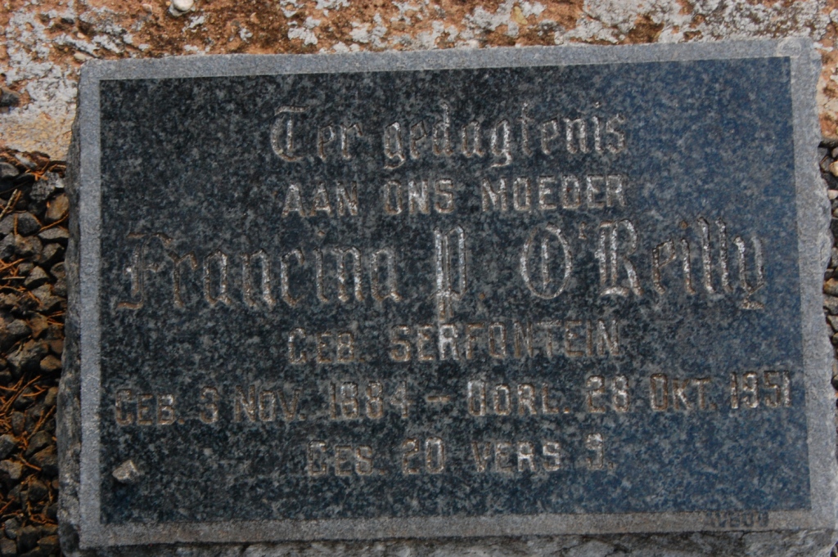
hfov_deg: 22.6
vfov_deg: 15.2
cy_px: 278
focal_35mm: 90
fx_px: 2093
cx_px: 419
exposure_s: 1/30
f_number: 22
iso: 900
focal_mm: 60
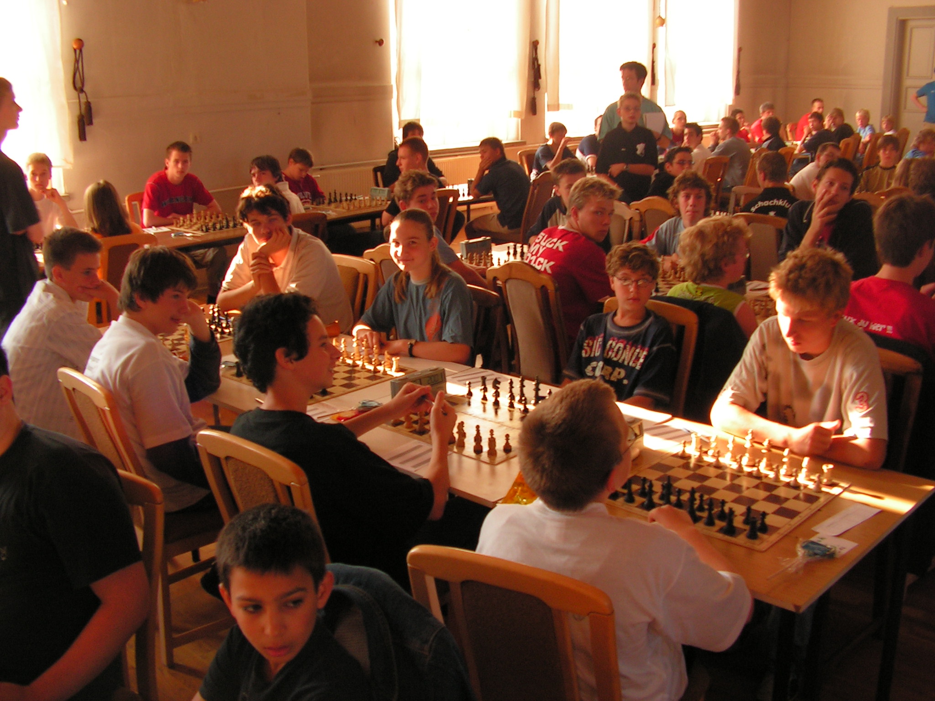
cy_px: 350
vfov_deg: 39.7
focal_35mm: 36
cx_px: 468
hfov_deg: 51.4
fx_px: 972
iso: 100
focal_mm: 6
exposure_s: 1/50
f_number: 3.2
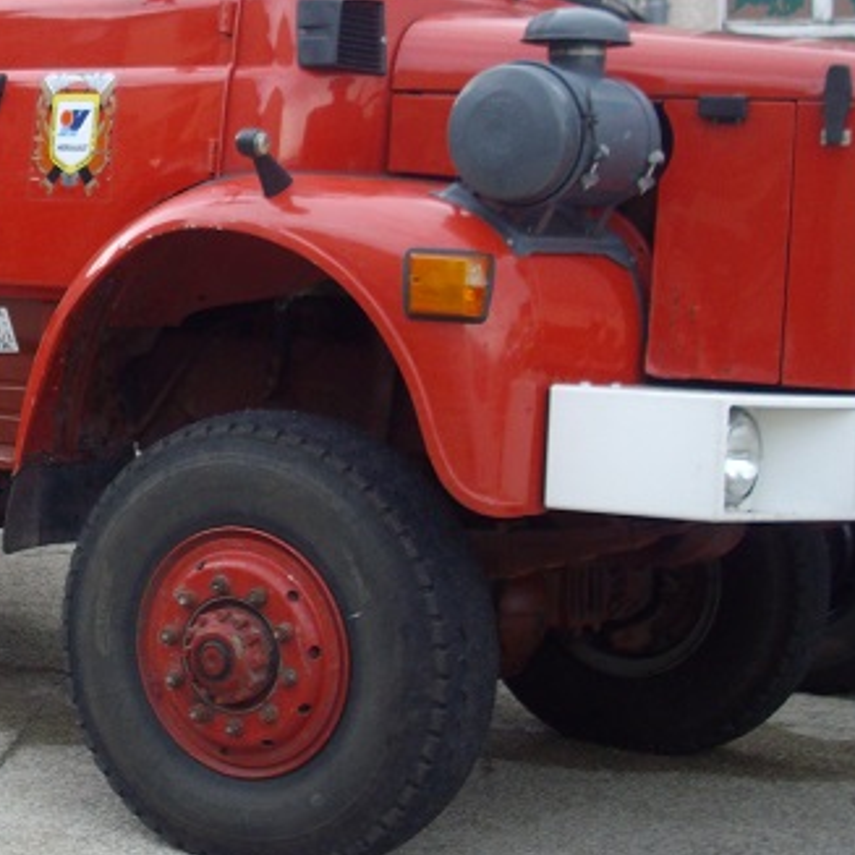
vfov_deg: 21.5
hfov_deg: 21.1
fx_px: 2236
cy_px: 233
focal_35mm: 80
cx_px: 42
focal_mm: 6.2
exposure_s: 1/160
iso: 80
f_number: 2.8
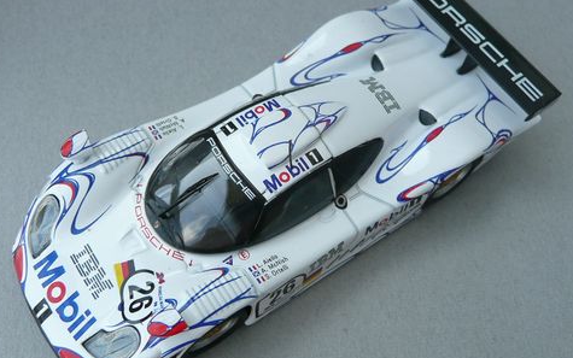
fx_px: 625
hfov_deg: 49.3
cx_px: 292
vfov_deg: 32.0
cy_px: 183
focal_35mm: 40
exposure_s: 1/160
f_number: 3.3
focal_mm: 4.6
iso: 100
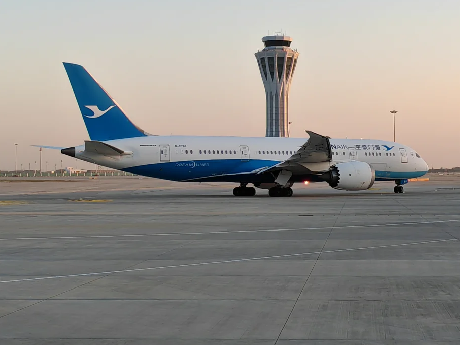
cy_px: 112
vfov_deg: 18.6
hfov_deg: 24.6
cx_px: 289
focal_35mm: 79
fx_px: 1050
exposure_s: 1/280
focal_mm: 5.52
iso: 50
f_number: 1.9
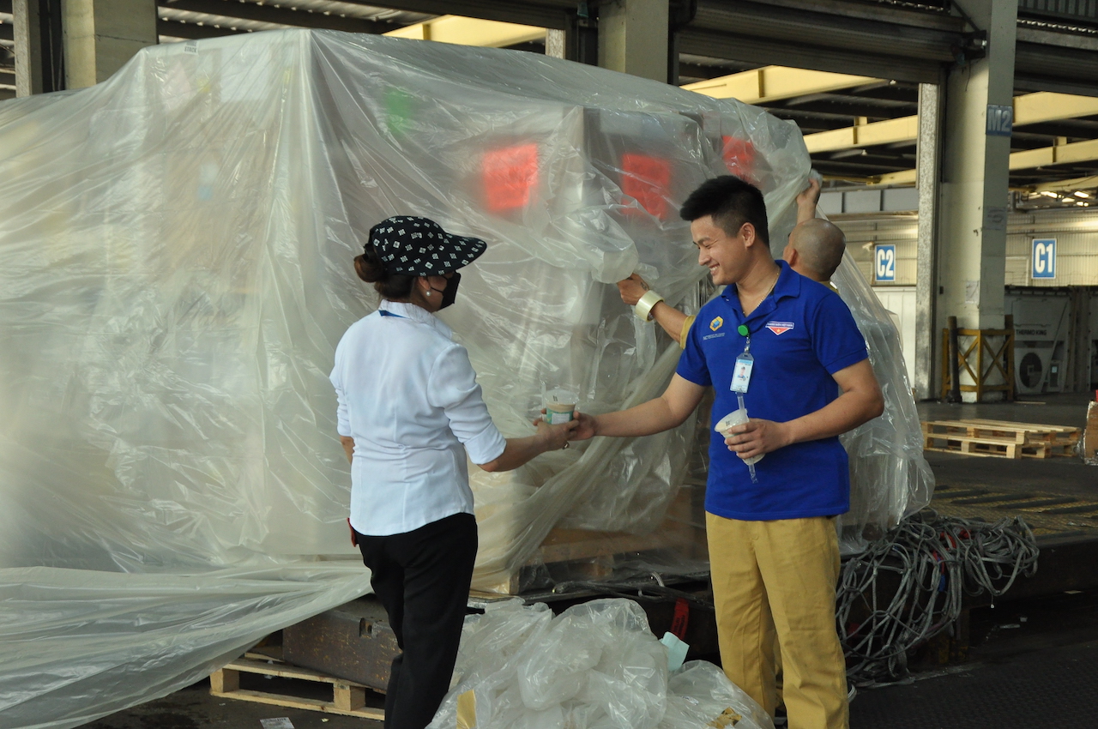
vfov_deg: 23.7
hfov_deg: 35.1
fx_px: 1736
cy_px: 364
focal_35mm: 57
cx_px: 549
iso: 1000
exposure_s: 1/90
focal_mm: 38
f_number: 5.6
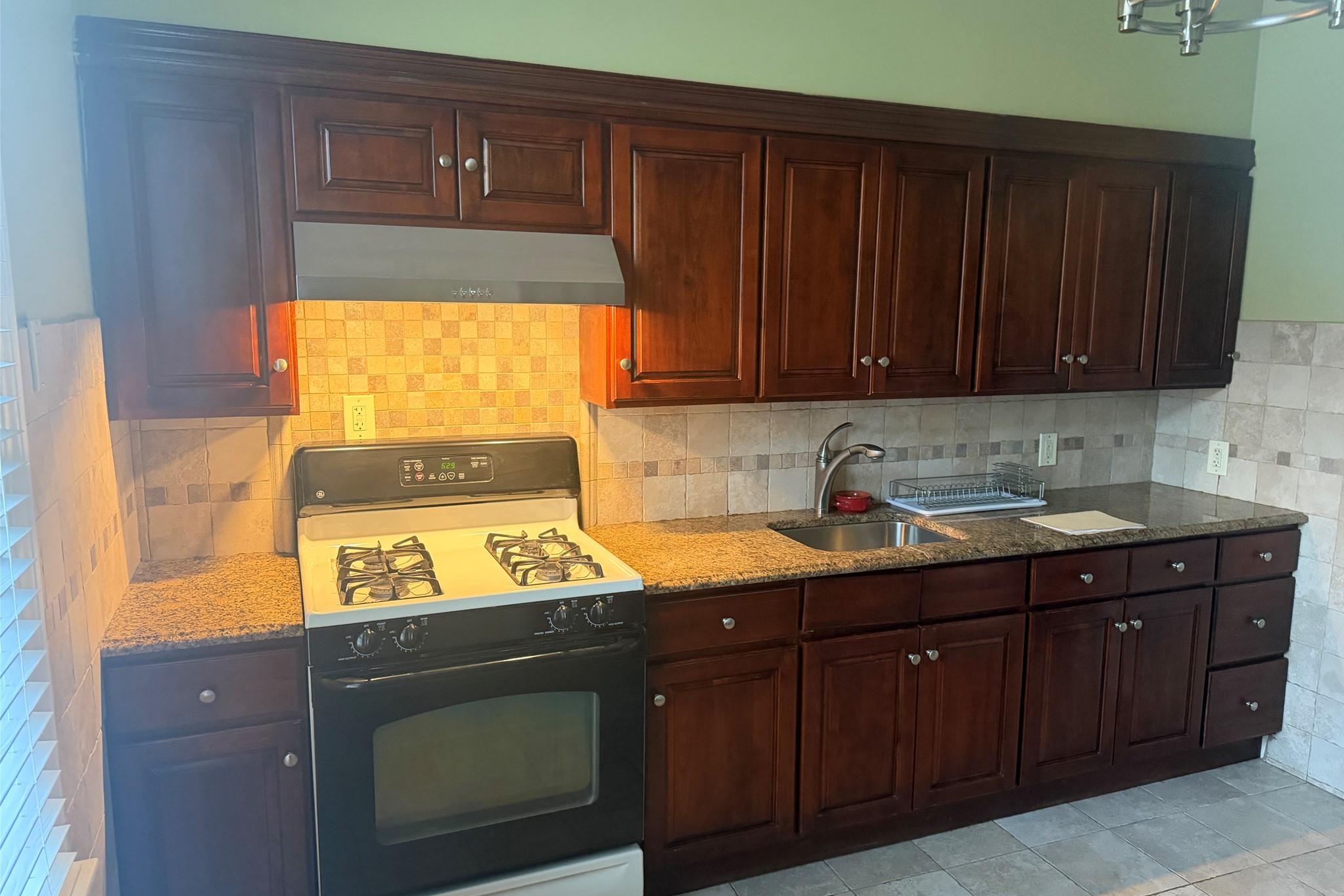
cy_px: 454
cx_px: 672
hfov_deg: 71.5
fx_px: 933
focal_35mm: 25
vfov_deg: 51.3
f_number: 1.78
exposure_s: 1/60
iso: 800
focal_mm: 6.76
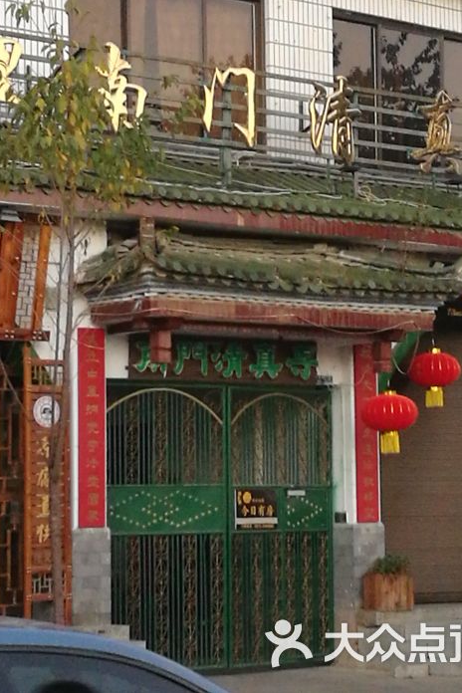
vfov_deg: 18.1
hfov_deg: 12.1
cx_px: 253
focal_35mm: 113
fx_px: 2175
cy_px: 346
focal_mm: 4.5
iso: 250
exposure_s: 1/33.3
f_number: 2.2
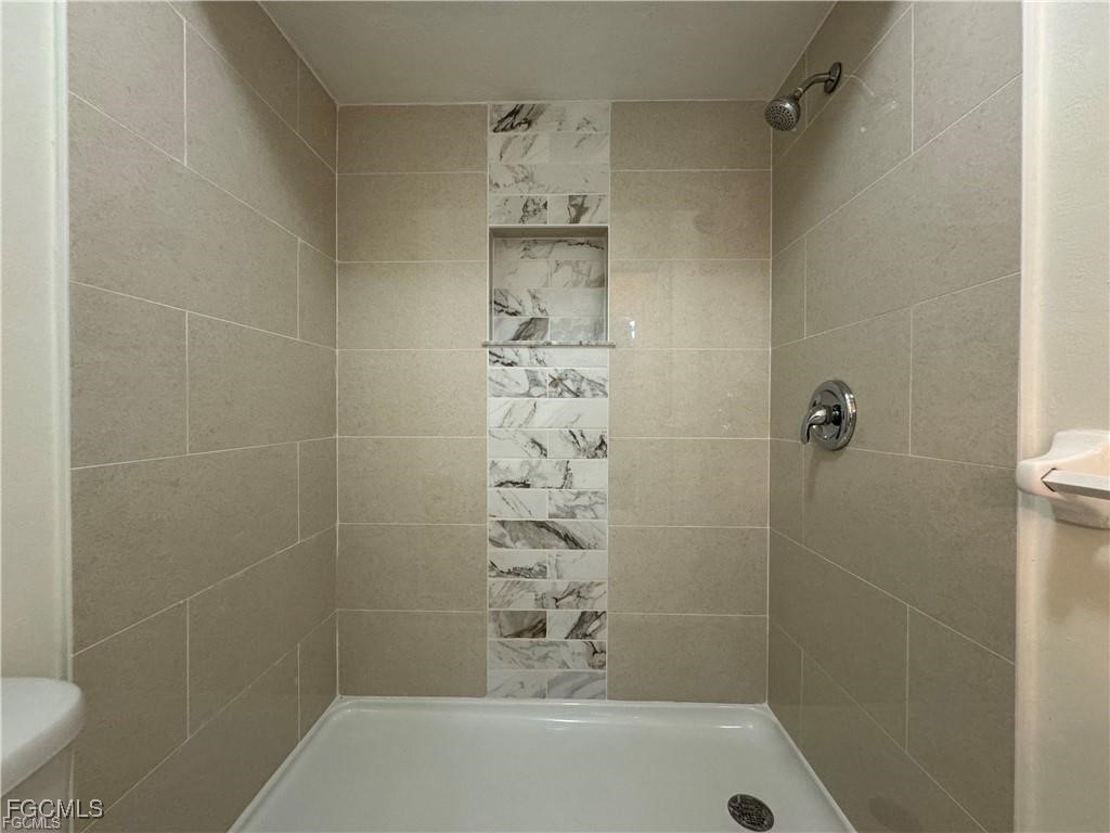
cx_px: 555
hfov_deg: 102.1
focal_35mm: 14
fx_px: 449
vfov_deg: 85.7
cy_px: 416
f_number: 2.2
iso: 200
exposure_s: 1/60
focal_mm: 2.22
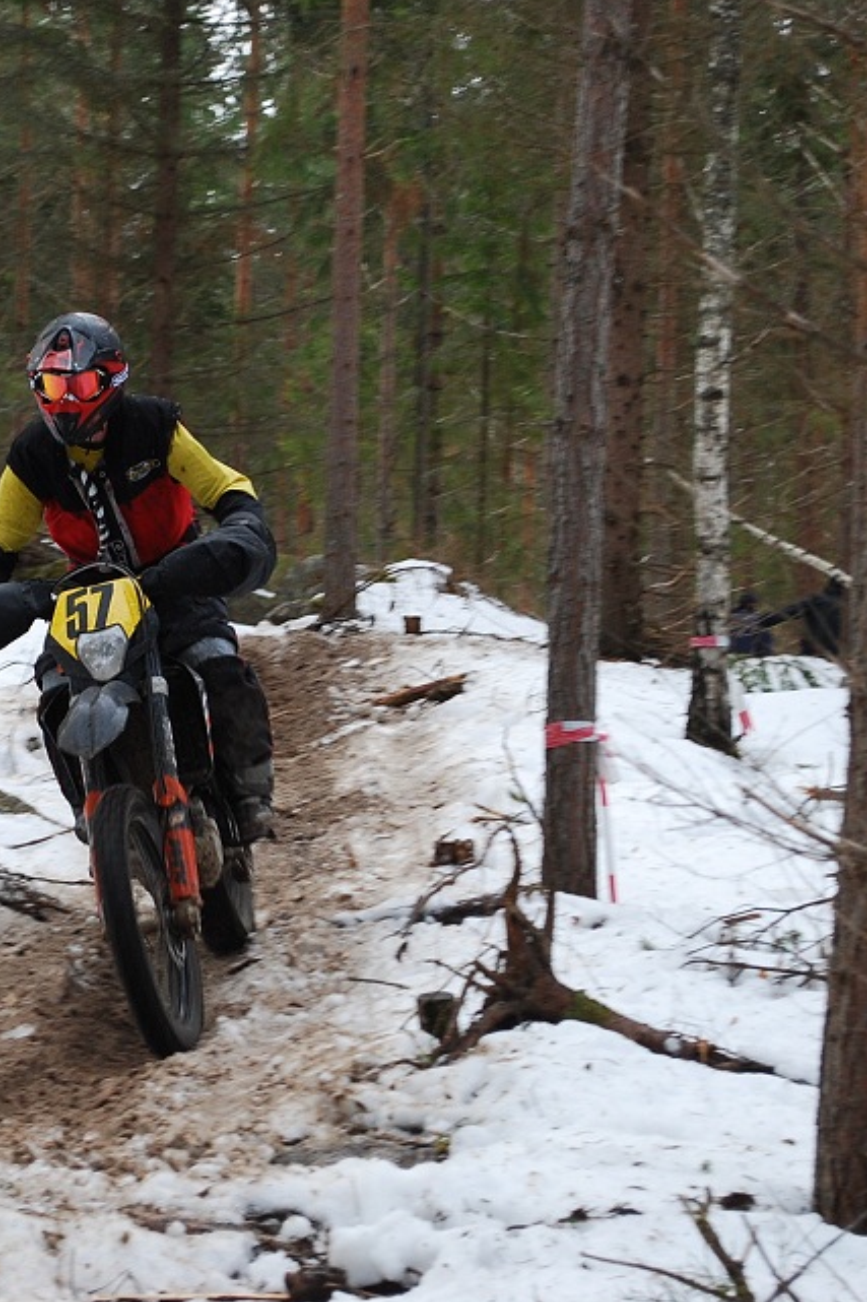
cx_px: 65
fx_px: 4509
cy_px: 648
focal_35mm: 125
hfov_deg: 10.9
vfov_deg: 16.4
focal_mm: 55
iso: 400
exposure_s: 1/80
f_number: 6.3
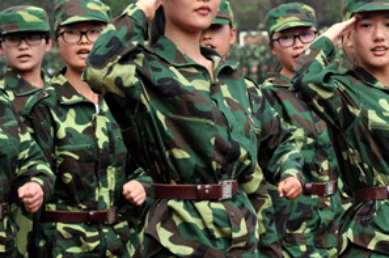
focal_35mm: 265
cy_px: 59
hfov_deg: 7.8
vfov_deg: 5.2
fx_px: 2857
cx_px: 305
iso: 800
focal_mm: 105
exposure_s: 1/800
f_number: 7.1
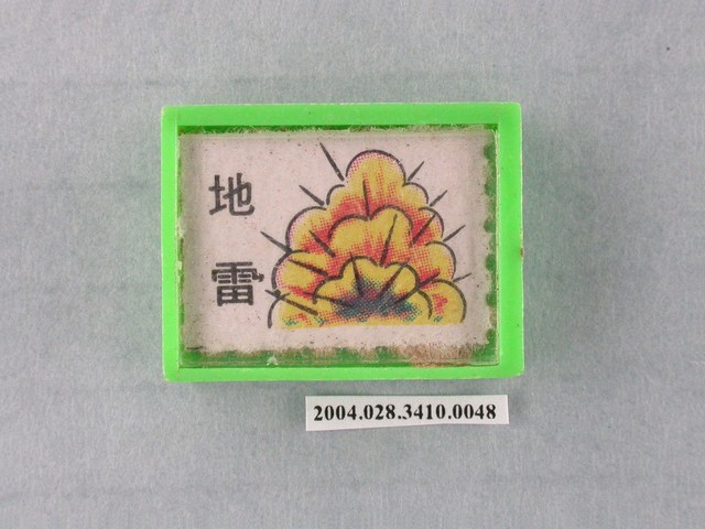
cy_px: 264
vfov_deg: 10.3
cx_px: 352
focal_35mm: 144
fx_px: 2933
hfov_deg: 13.7
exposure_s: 1/30
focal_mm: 29.9
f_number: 6.2
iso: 200
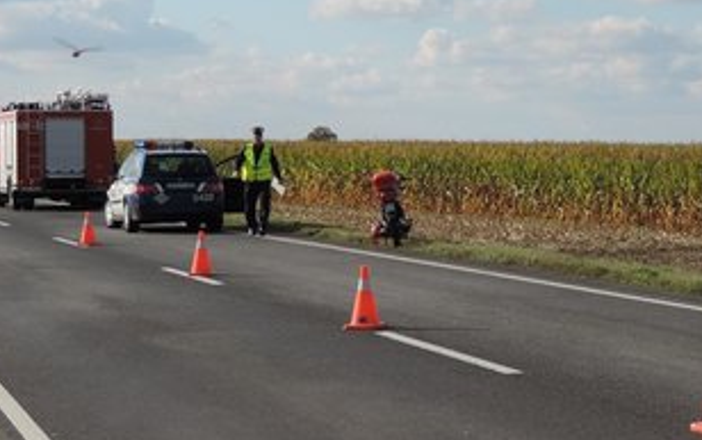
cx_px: 684
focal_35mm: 134
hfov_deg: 15.3
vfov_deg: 9.8
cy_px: 111
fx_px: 2566
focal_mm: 10.7
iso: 80
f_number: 3.7
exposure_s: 1/800
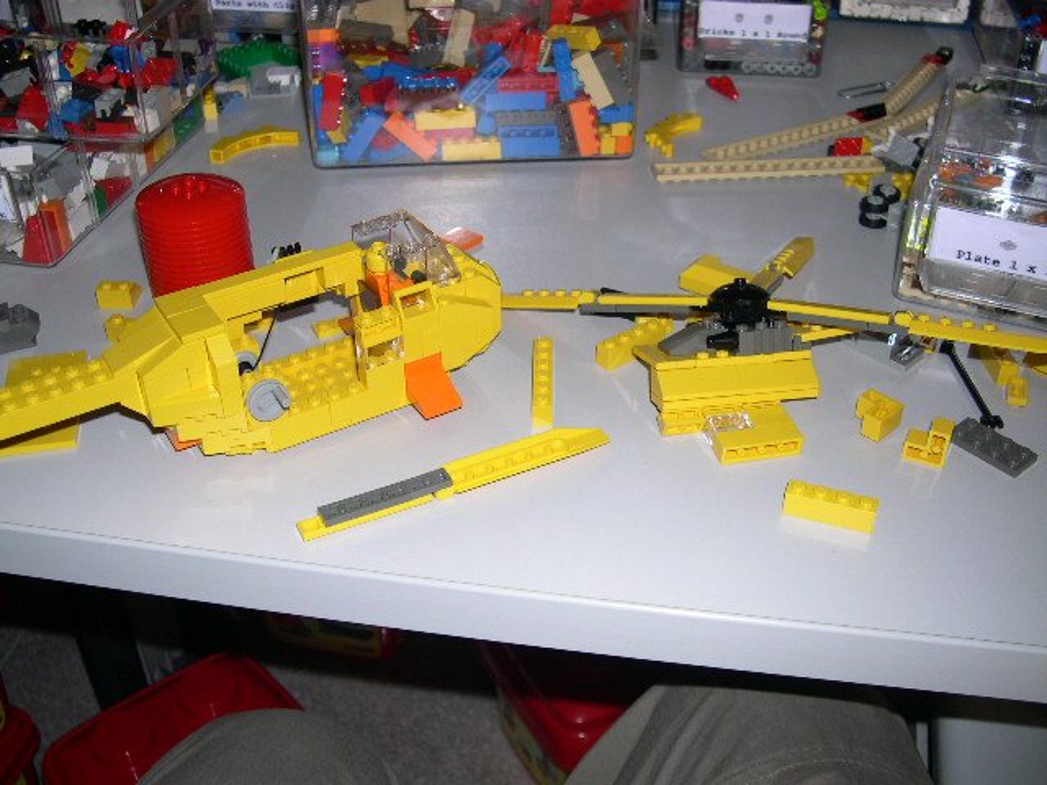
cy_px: 392
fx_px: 1149
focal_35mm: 38
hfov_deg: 49.0
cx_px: 524
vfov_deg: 37.7
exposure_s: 1/60
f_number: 2.8
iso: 100
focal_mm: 8
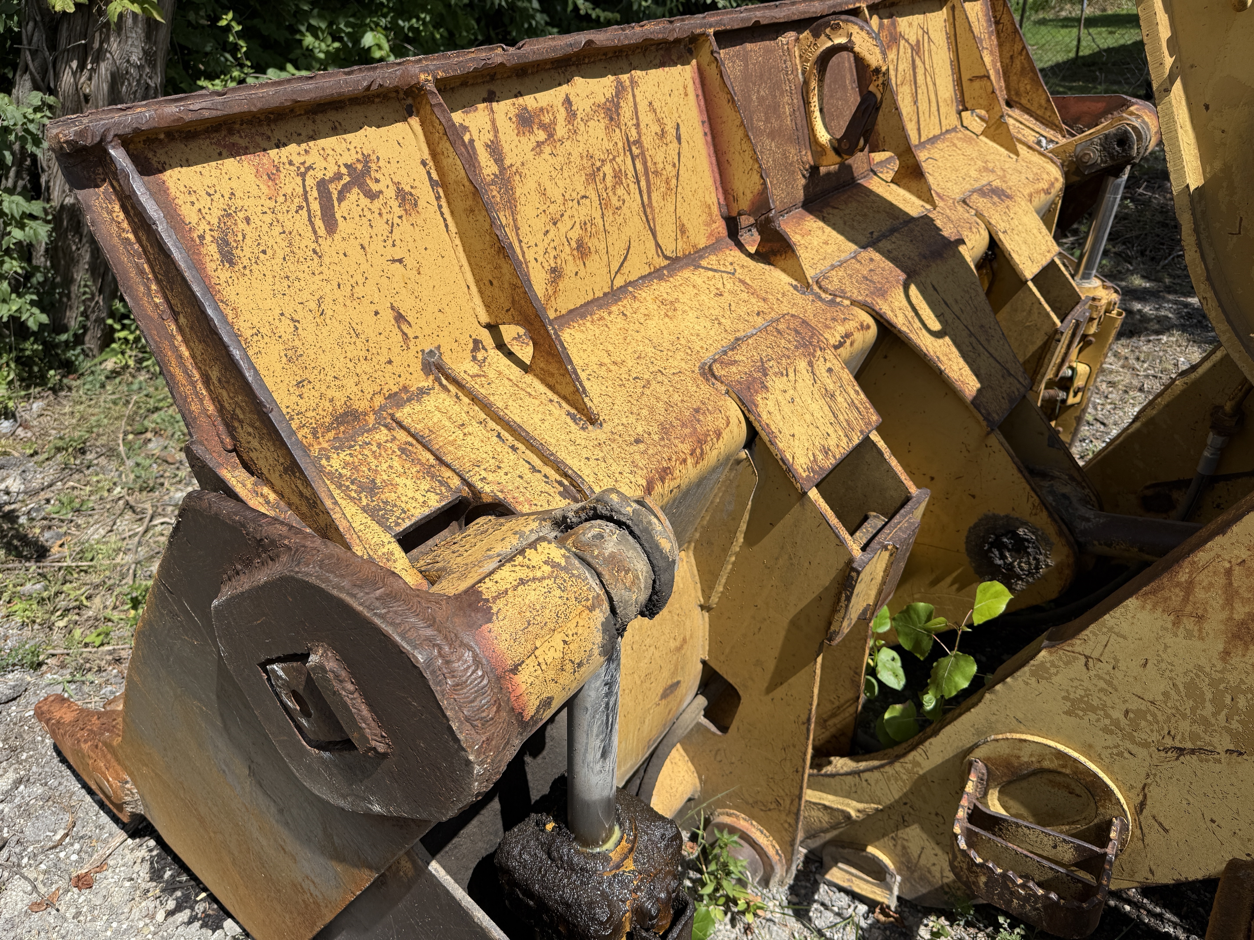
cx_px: 627
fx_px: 869
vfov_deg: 56.8
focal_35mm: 24
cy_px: 470
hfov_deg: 71.6
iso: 80
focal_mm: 6.76
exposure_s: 1/5319
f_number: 1.78
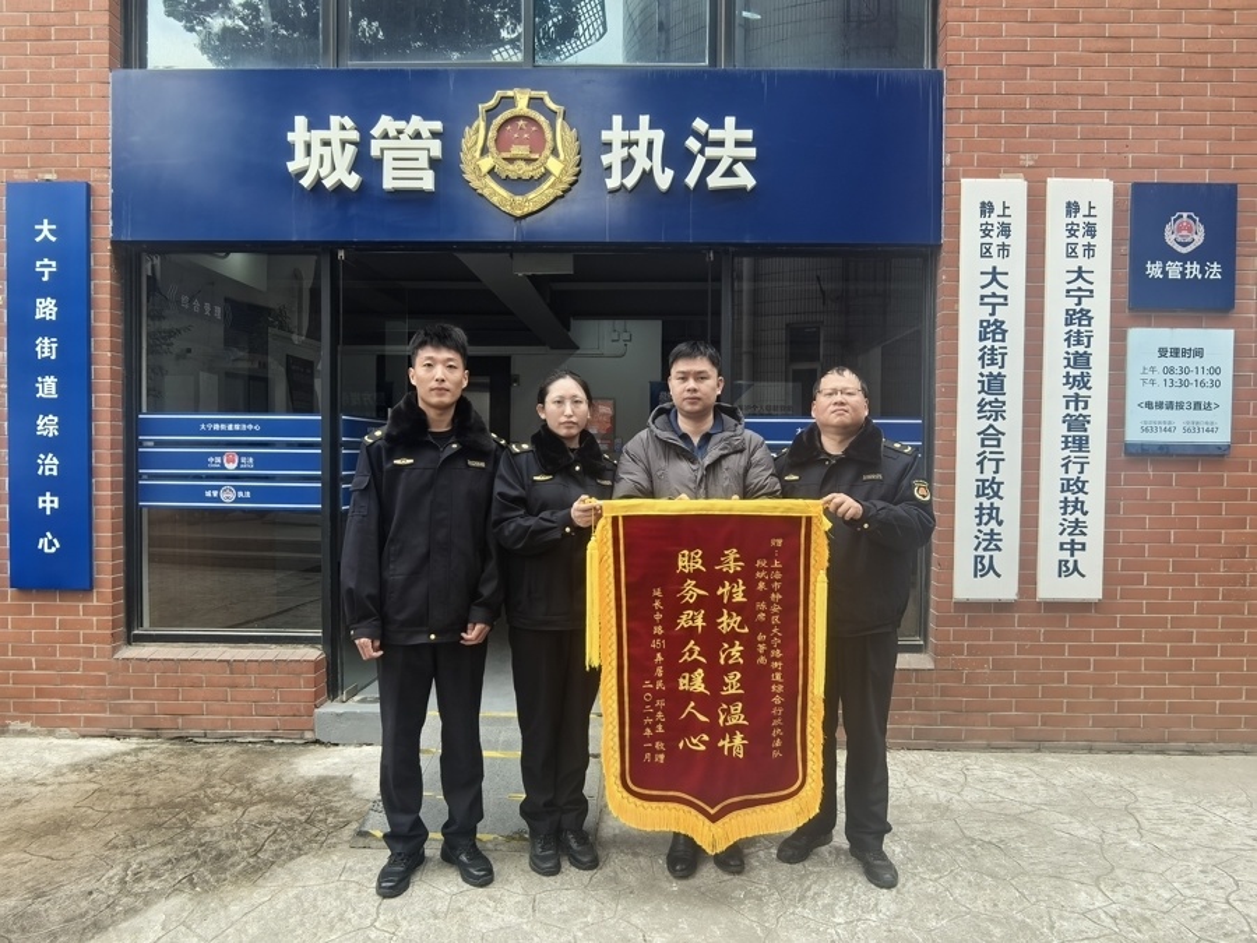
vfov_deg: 61.1
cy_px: 472
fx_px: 799
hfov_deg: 76.4
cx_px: 628
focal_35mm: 22
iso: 64
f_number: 2.2
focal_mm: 1.95
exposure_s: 1/100
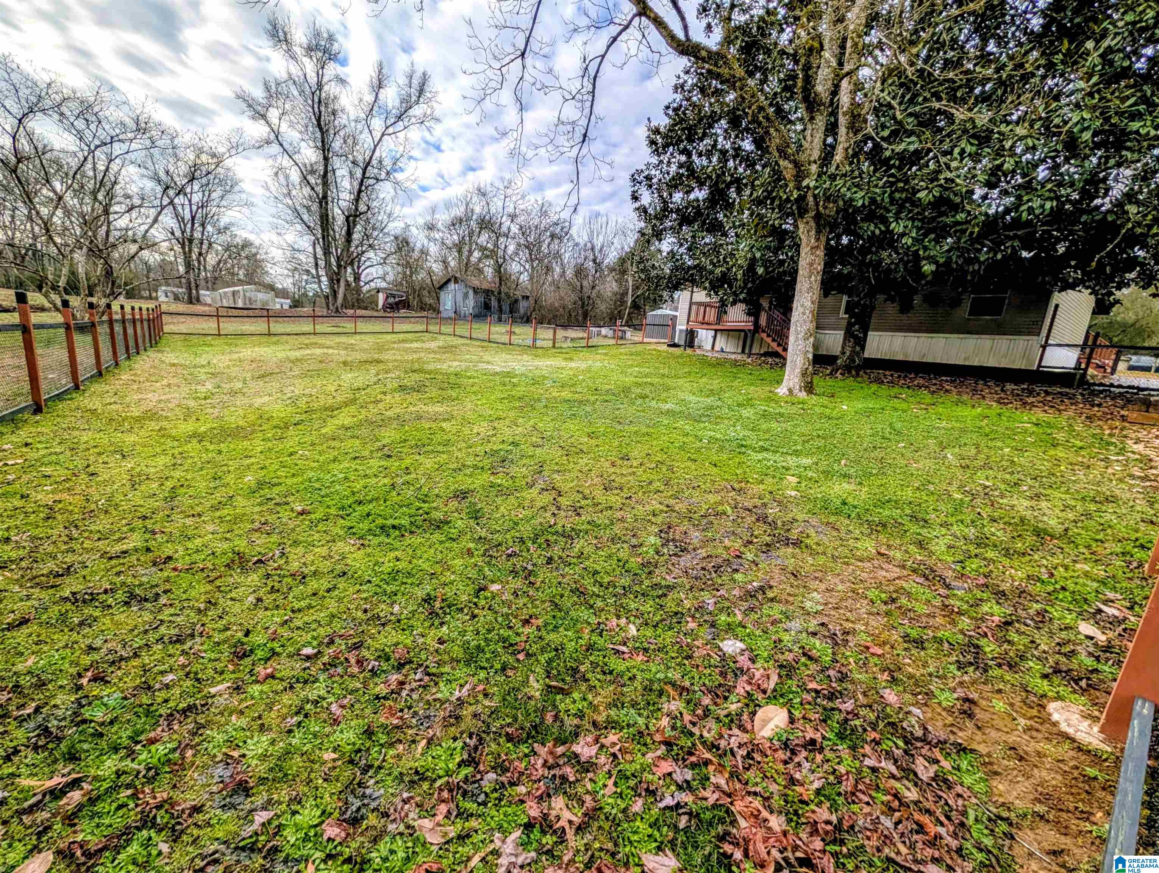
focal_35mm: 12
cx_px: 580
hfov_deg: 110.5
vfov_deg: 94.6
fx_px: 402
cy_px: 436
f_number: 1.7
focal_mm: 2.02
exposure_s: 1/2342
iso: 51
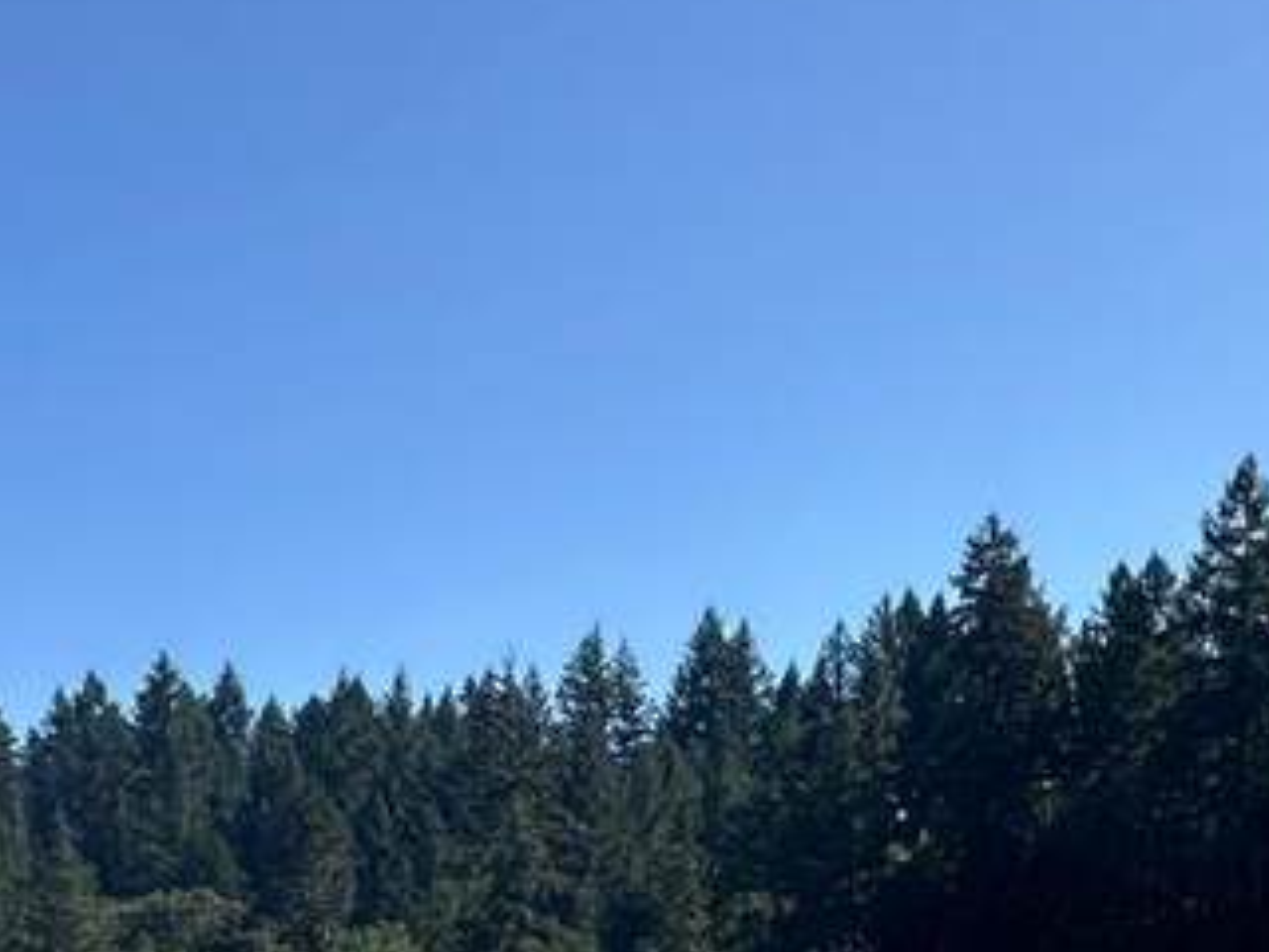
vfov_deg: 20.5
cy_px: 1591
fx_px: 2053
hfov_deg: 33.4
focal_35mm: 56
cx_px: 1007
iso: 50
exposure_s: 1/947
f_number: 2.2
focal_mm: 2.22
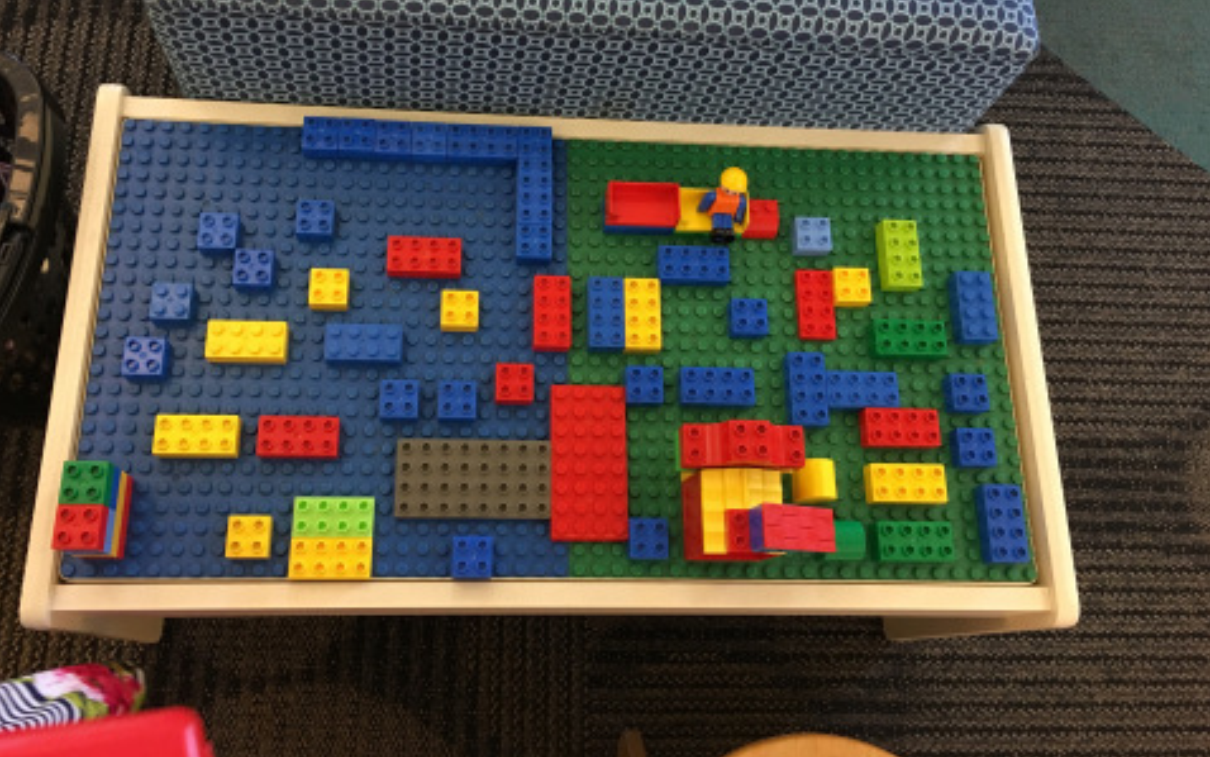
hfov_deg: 56.6
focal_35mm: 34
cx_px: 566
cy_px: 270
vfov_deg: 37.0
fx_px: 1121
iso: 100
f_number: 2.2
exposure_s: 1/30
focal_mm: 4.15
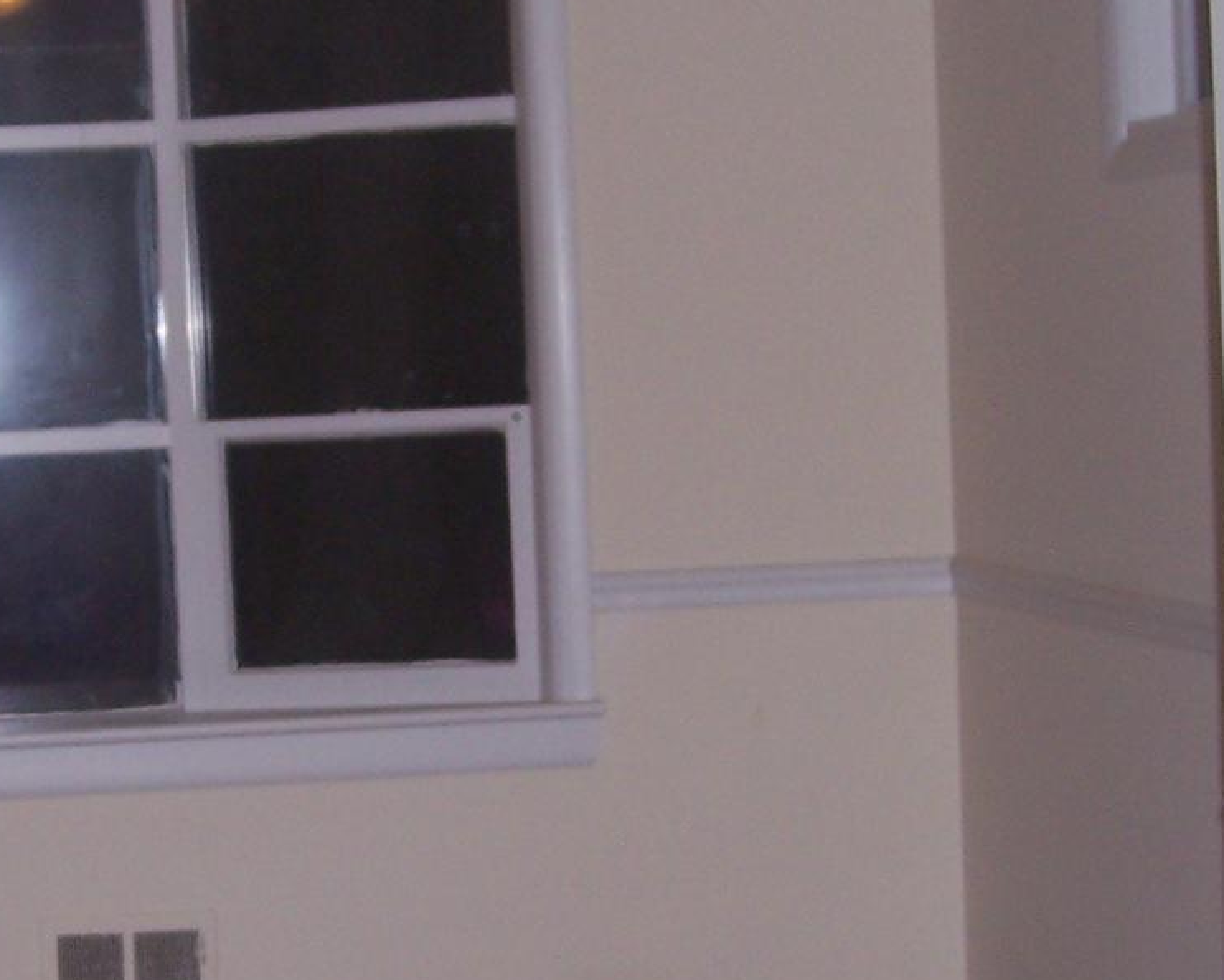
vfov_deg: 14.7
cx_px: 297
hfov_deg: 18.2
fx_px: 3805
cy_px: 502
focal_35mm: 105
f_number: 2.8
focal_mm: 8
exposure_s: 1/60
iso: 100
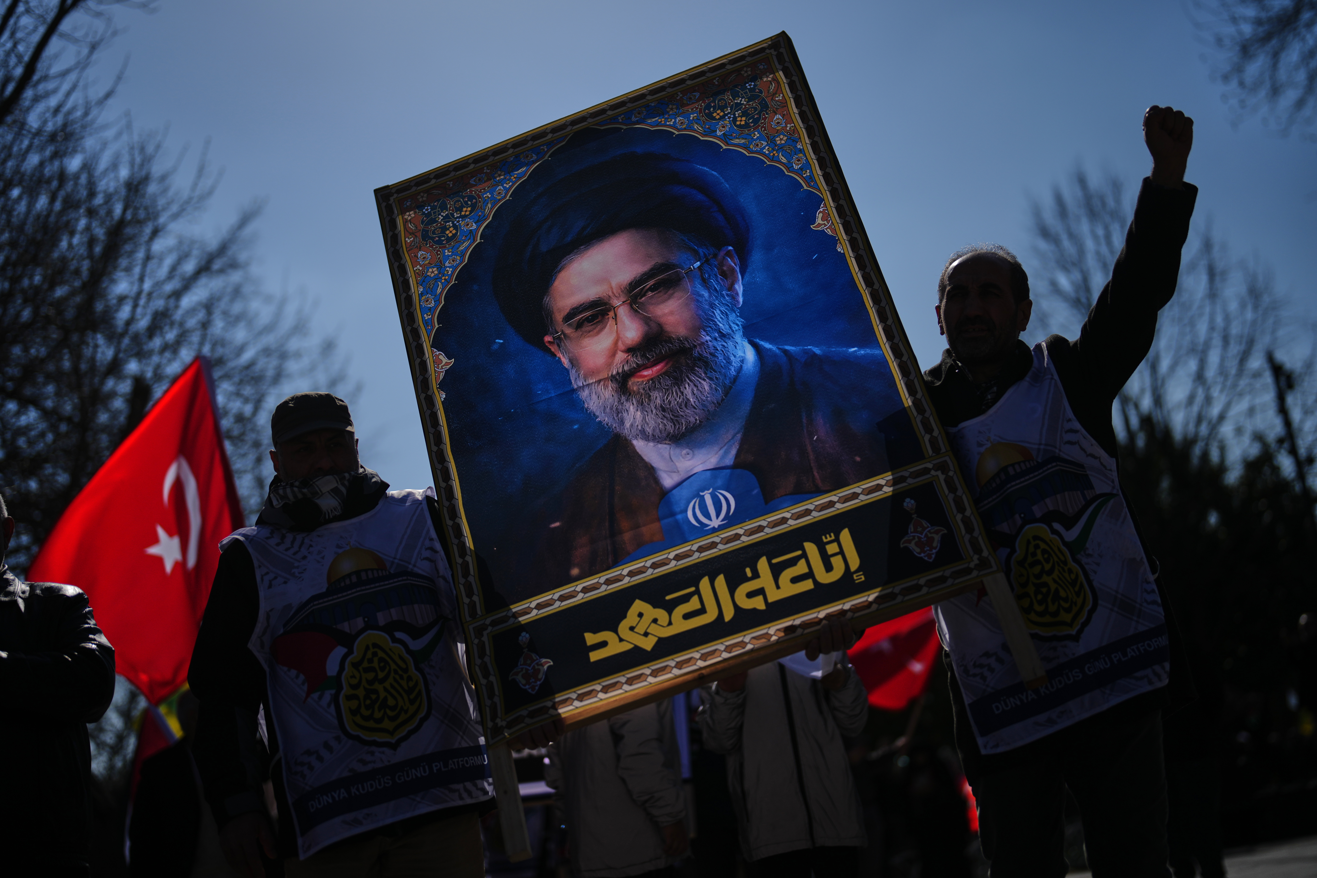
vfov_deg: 27.0
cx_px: 658
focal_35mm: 50
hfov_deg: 39.6
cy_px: 439
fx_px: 1829
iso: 50
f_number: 1.2
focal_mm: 50
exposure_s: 1/32000
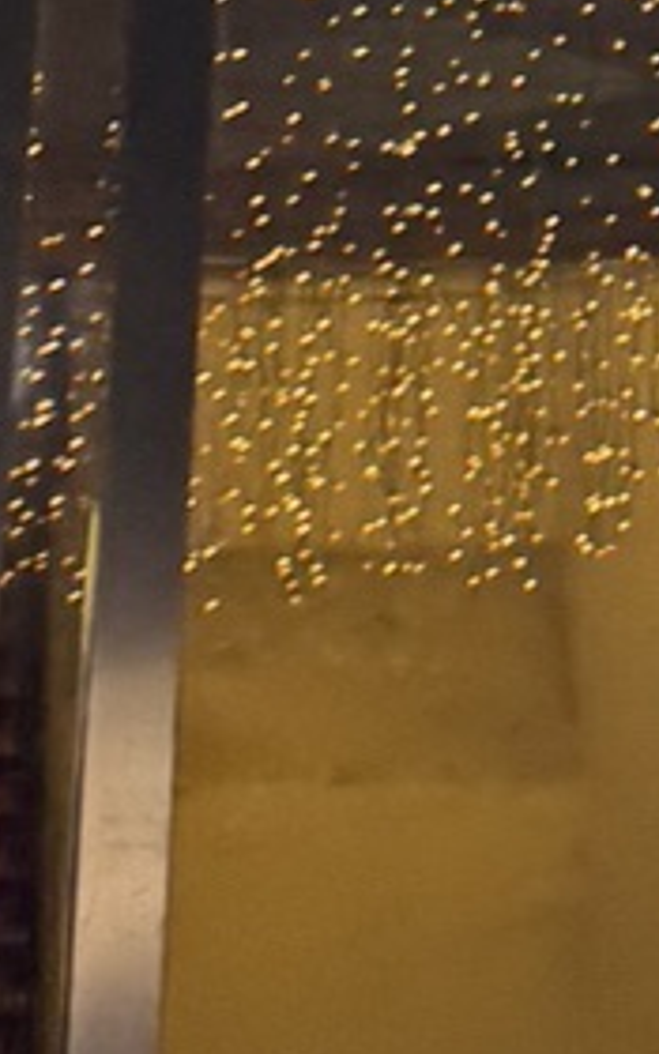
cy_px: -700
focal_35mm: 182
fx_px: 5230
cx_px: 1469
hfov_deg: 6.9
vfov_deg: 10.9
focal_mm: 6.76
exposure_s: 1/100
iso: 200
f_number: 1.78
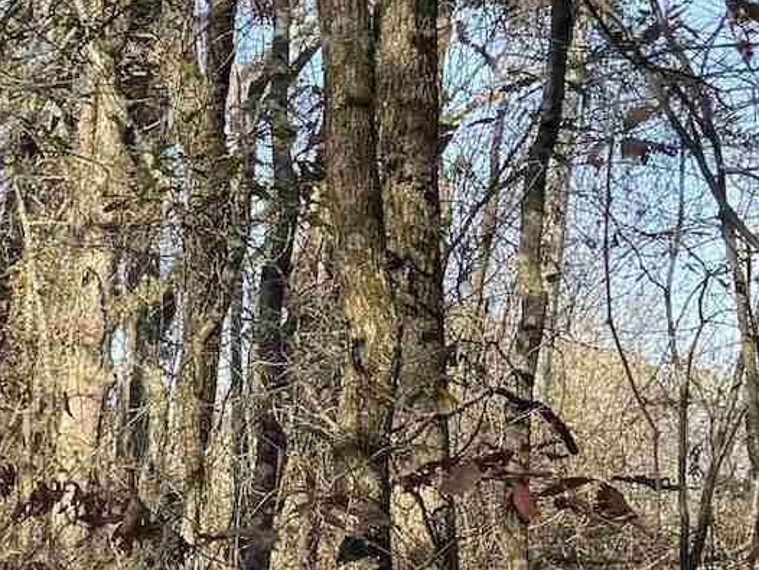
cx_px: -784
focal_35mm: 114
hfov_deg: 14.3
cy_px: 654
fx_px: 2501
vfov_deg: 12.7
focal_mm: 6.76
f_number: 1.78
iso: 80
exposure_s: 1/693
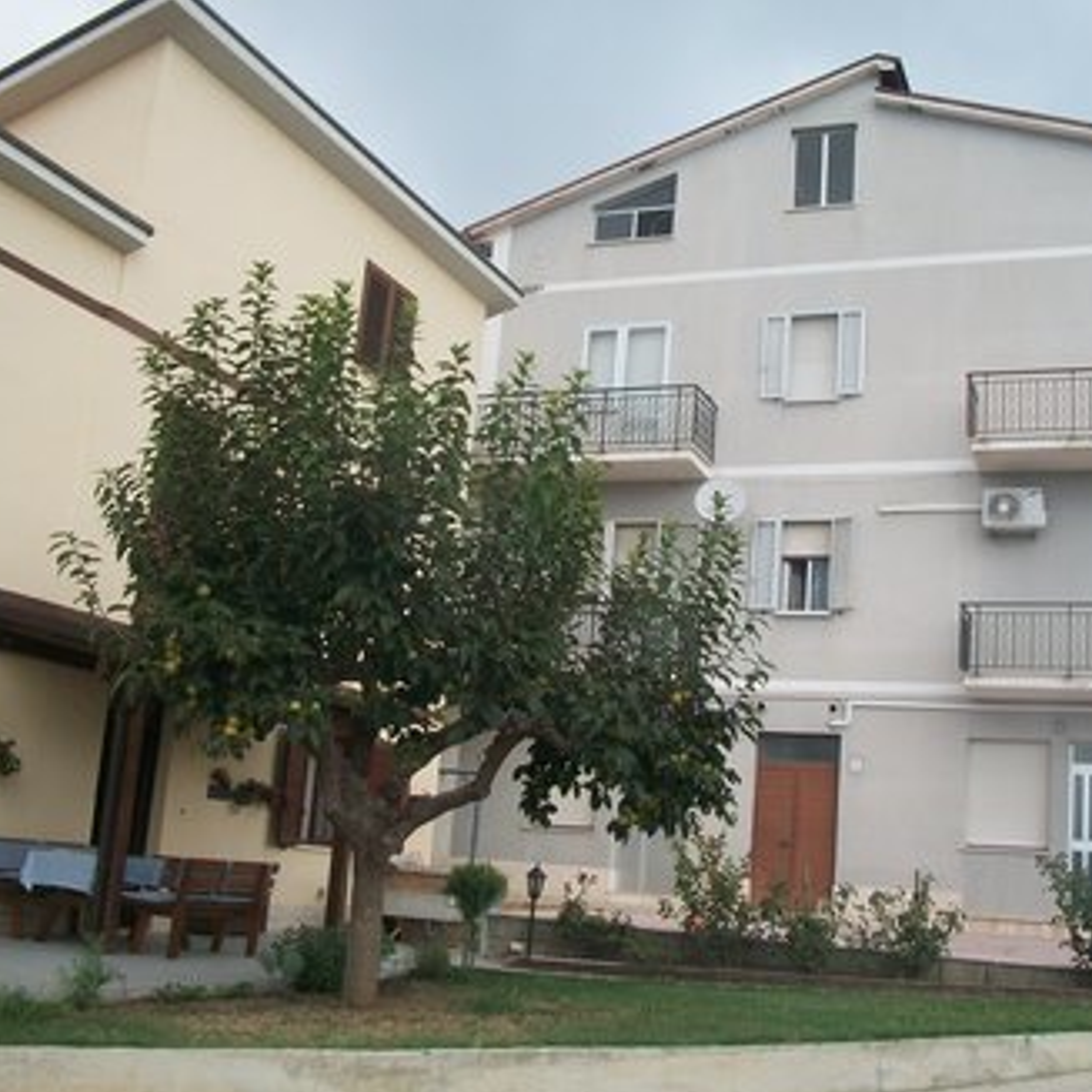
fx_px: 1392
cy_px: 561
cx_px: 665
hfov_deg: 42.6
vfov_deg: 42.8
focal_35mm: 39
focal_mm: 5.7
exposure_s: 1/320
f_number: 5.5
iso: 80
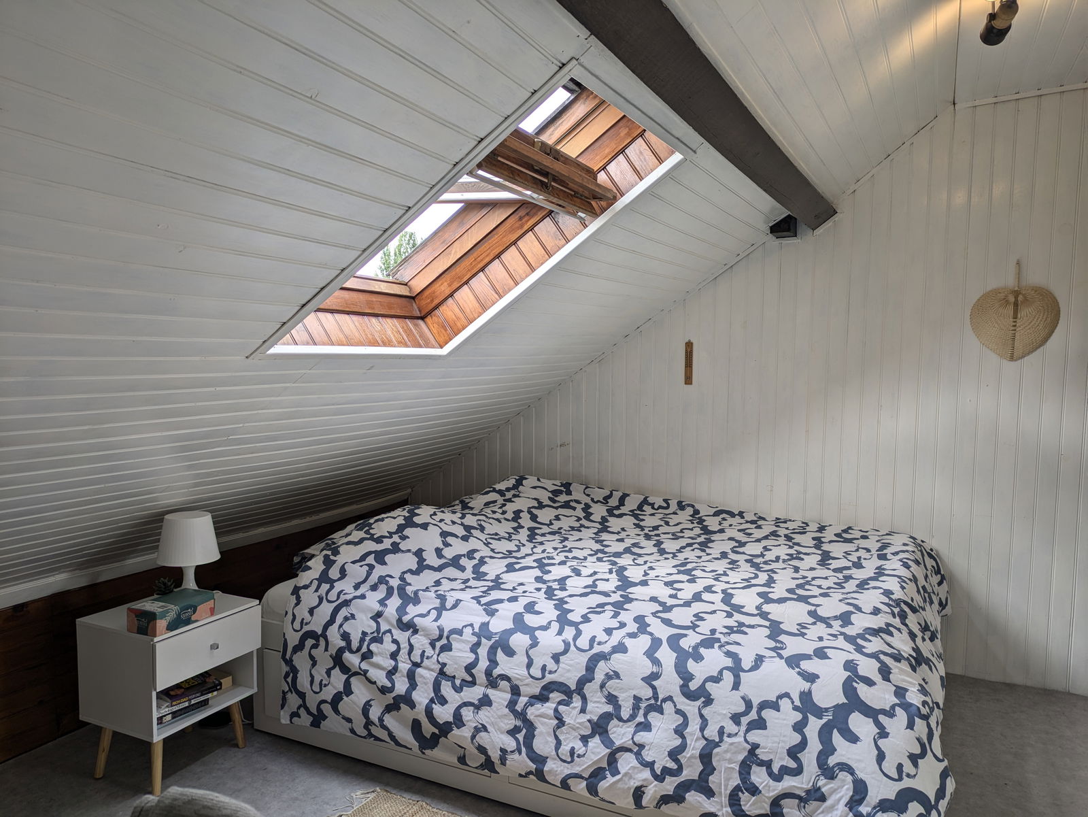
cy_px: 408
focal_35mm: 25
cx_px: 544
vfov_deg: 54.9
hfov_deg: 69.4
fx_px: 786
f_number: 1.89
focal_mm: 5.43
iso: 45
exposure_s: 1/184
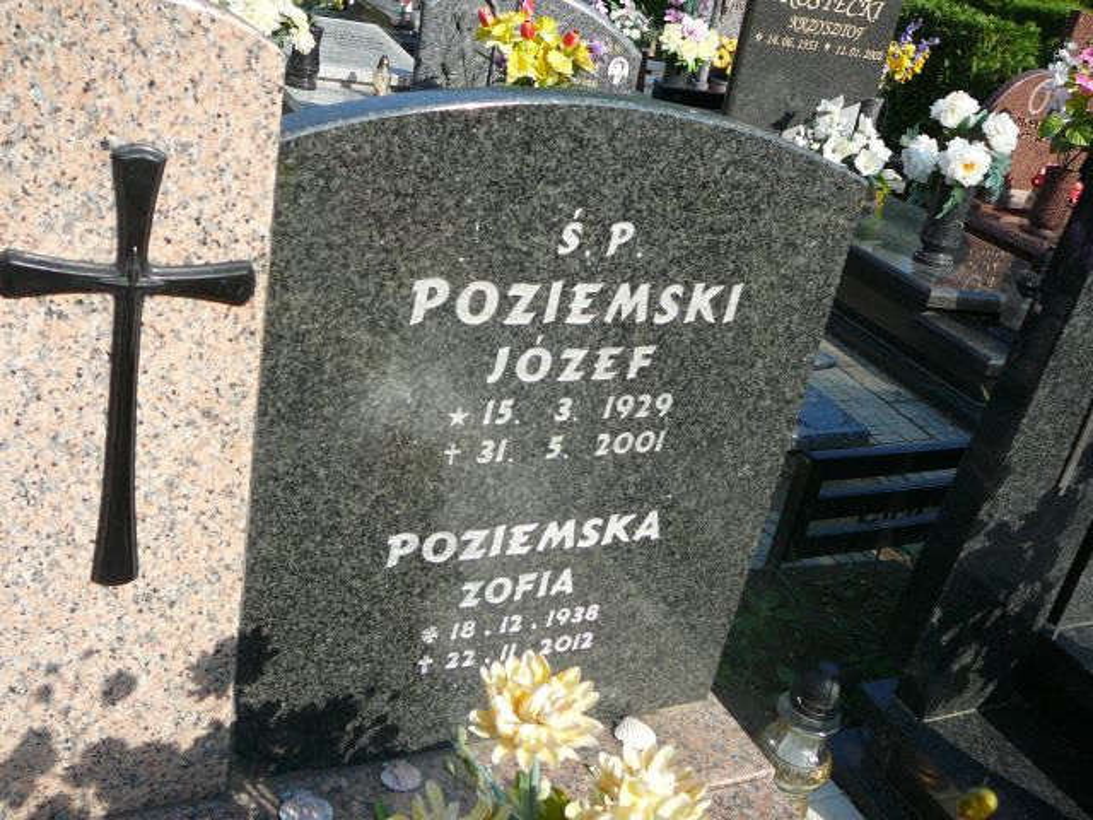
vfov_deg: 40.7
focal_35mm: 35
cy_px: 410
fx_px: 1105
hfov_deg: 52.6
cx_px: 546
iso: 80
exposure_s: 1/800
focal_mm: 5.2
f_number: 2.8
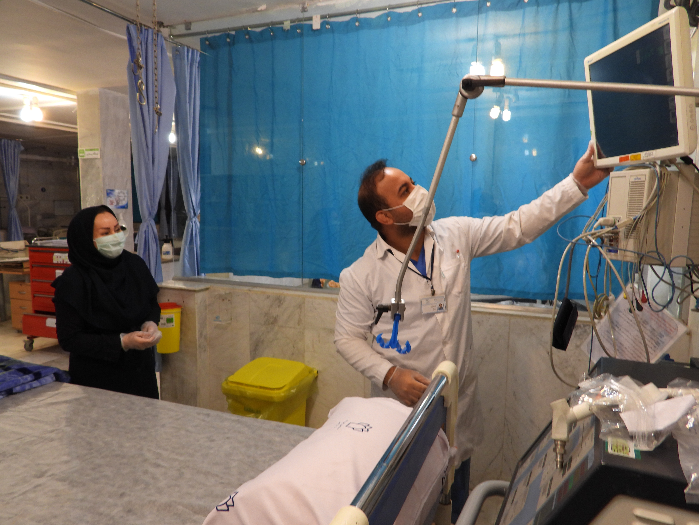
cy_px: 262
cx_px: 350
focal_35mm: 24
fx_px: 485
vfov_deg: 56.8
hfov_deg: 71.6
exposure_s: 1/30
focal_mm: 4.3
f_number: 2.8
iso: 160
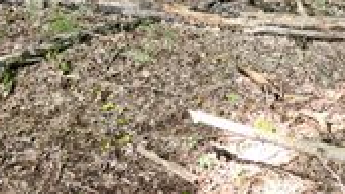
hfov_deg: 31.8
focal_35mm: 63
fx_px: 576
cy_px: -128
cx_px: 310
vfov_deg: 16.7
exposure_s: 1/60
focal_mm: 6.3
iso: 100
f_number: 1.7
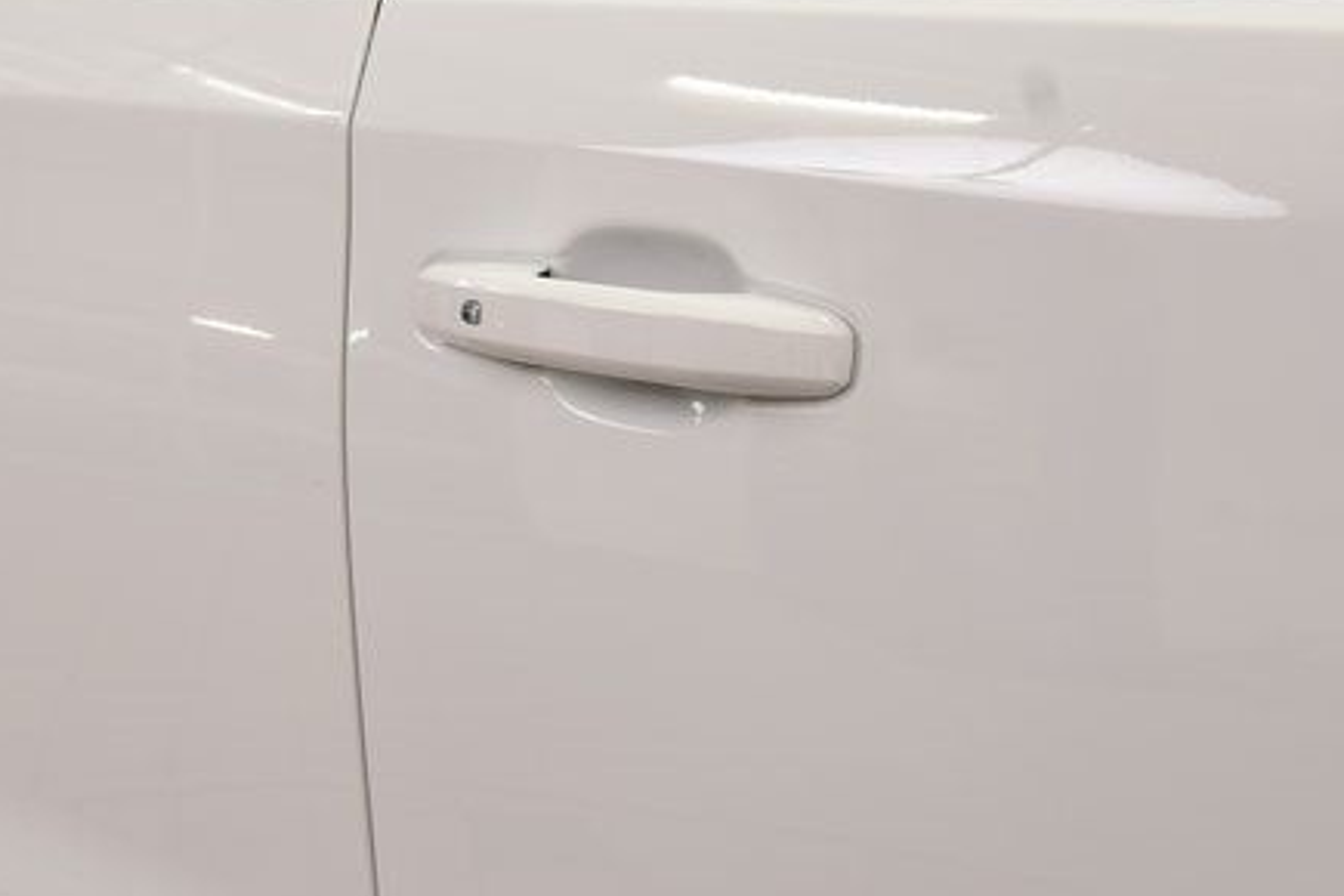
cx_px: 479
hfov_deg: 26.9
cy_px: 295
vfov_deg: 18.1
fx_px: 2800
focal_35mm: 75
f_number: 7.1
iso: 400
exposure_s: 1/30
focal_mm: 34
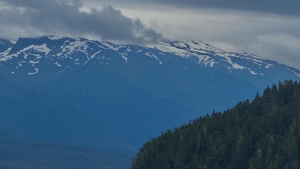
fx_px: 2490
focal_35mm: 313
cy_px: 20
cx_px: 142
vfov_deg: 3.9
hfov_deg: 6.9
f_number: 9
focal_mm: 112
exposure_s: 1/320
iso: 100
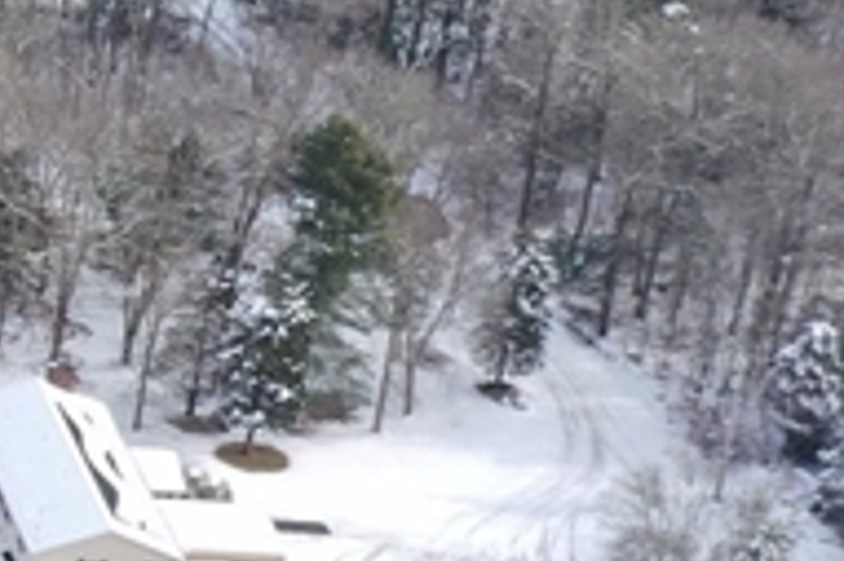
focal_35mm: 150
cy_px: 15
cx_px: -1290
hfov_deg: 11.1
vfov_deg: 9.1
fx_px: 3514
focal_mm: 10.26
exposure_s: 1/240
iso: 100
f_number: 5
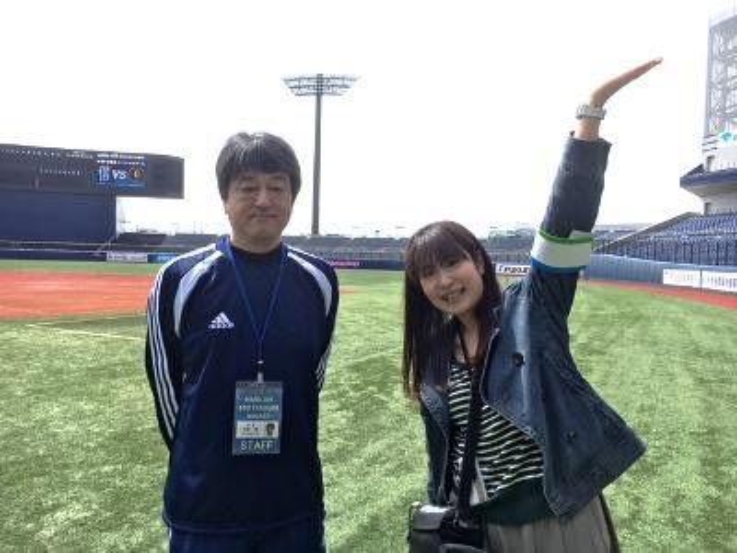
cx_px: 368
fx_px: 617
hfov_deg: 61.7
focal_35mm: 29
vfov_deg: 48.2
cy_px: 276
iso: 25
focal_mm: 4.2
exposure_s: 1/1326
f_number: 2.2
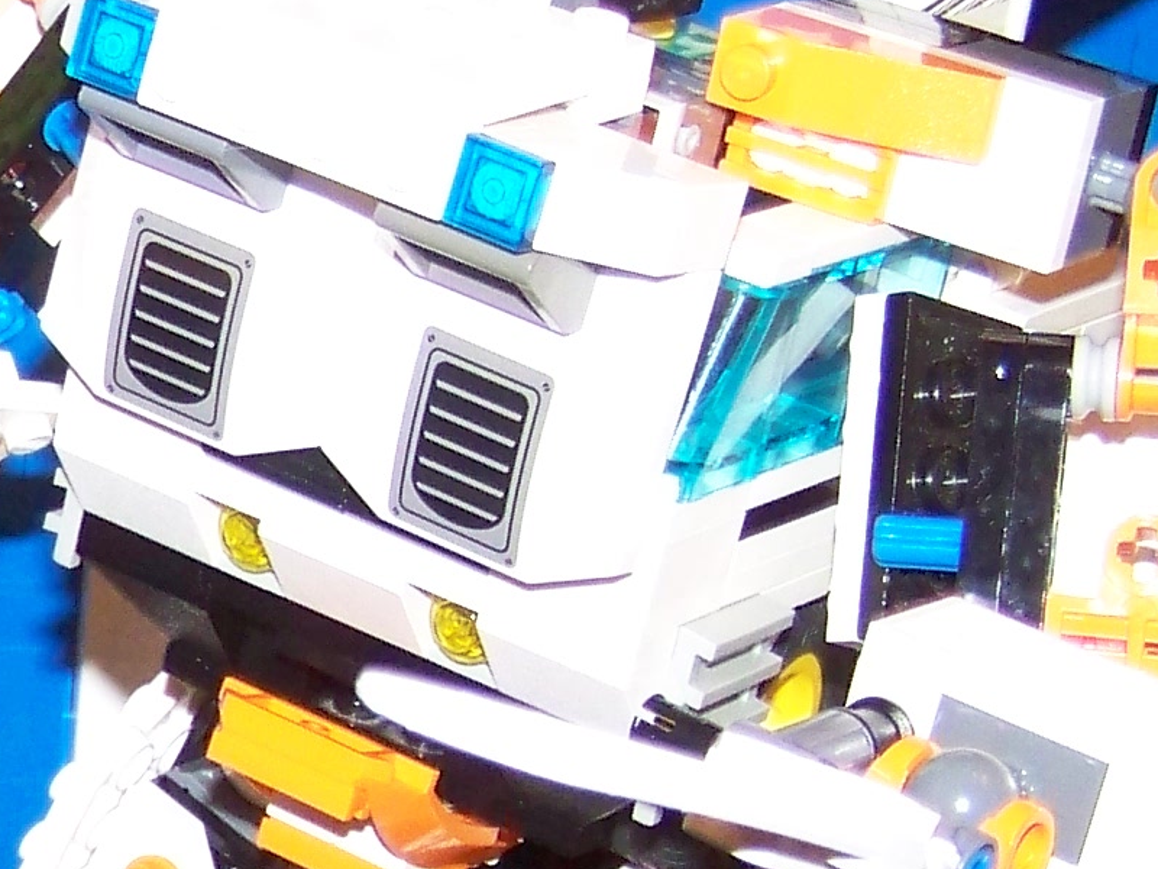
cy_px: 714
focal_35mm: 146
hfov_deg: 12.8
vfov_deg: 10.1
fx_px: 4884
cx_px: -624
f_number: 2.8
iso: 200
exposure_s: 1/30
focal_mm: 6.3
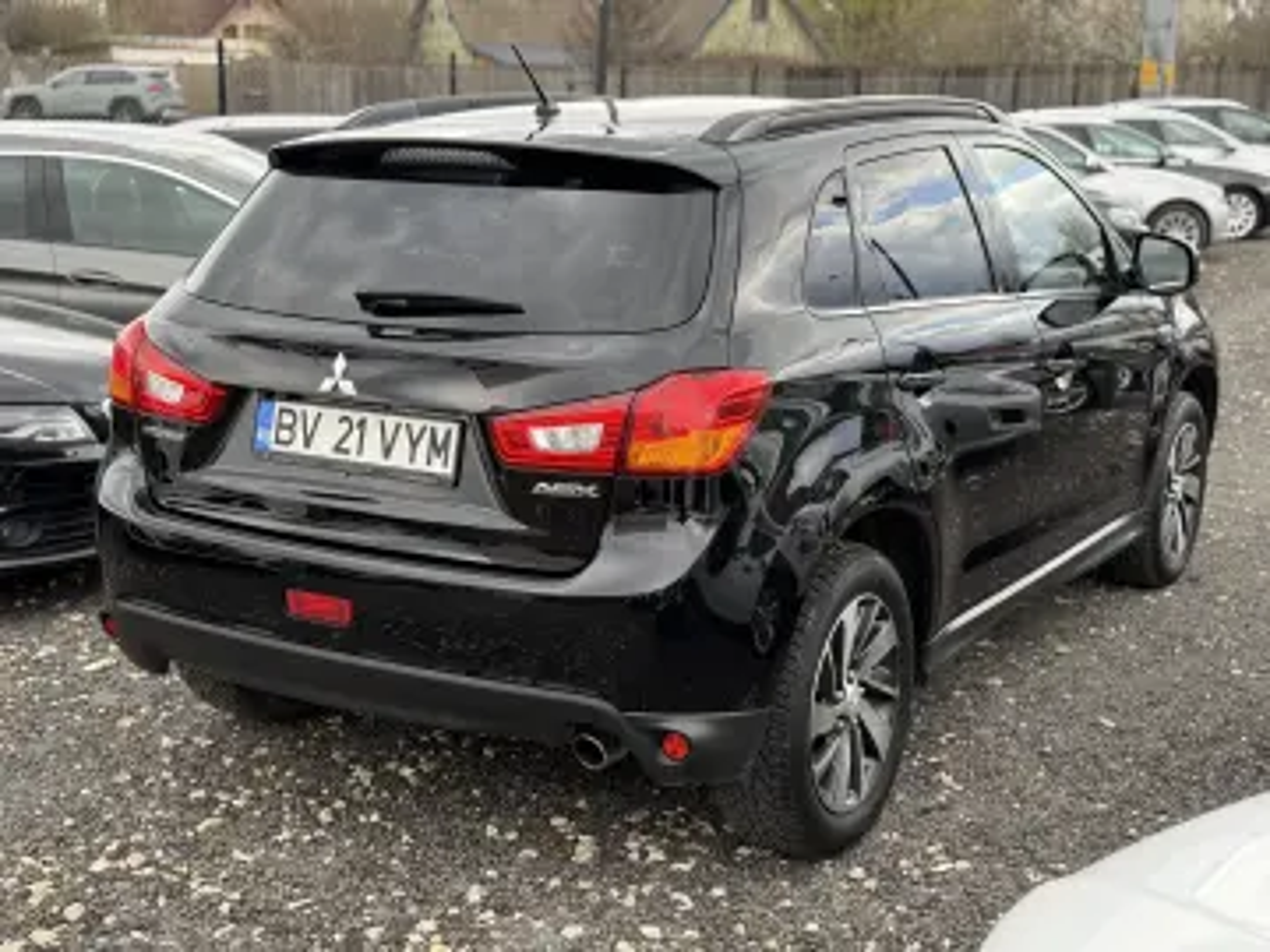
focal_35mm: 48
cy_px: 476
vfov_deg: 30.3
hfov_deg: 39.7
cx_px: 635
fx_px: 1761
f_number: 1.78
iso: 80
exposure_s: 1/652
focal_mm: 6.76
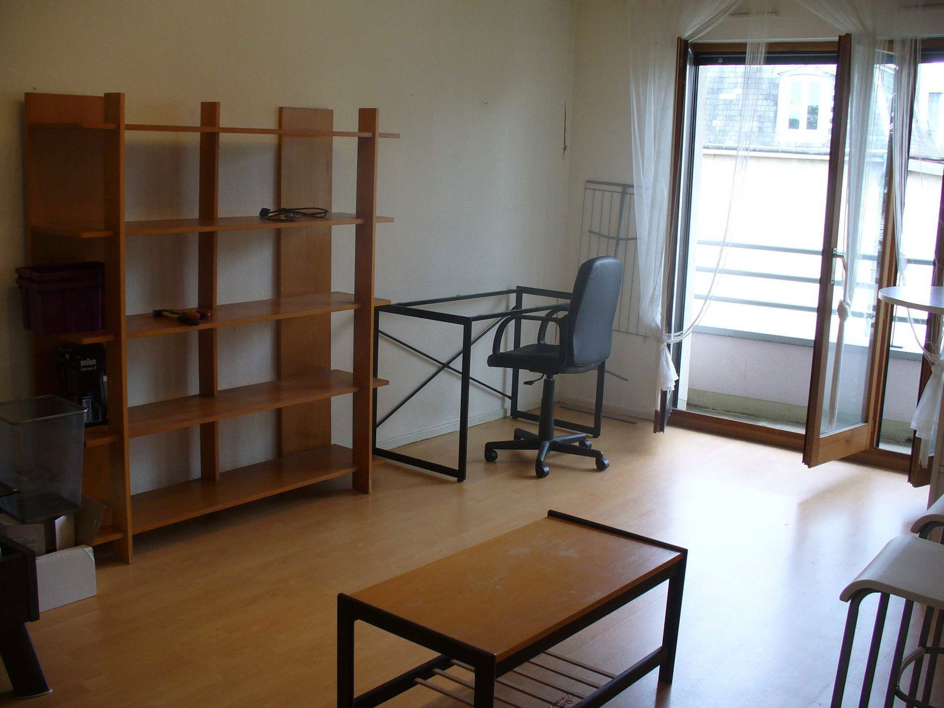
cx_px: 472
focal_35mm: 37
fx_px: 1009
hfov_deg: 50.1
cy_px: 354
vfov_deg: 38.7
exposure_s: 1/50
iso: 80
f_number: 2.8
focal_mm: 6.1
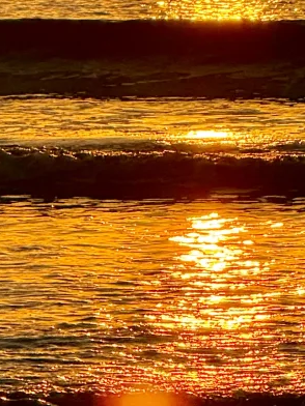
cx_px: 176
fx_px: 5181
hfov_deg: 3.4
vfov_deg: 4.5
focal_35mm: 441
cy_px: 41
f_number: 2.8
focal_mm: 15.66
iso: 40
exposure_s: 1/4651
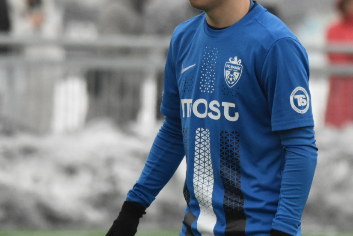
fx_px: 9815
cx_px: 200
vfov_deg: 1.4
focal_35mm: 1001
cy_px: 61
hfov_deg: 2.1
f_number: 6
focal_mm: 340
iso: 2000
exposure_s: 1/500
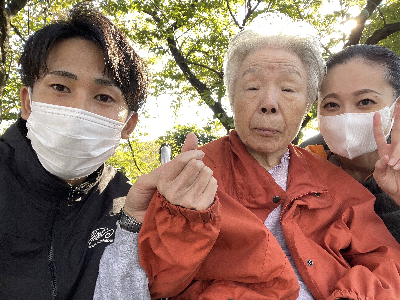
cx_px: 196
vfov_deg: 56.8
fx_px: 277
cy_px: 156
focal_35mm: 24
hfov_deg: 71.6
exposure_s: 1/121
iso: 40
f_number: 2.2
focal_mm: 2.7
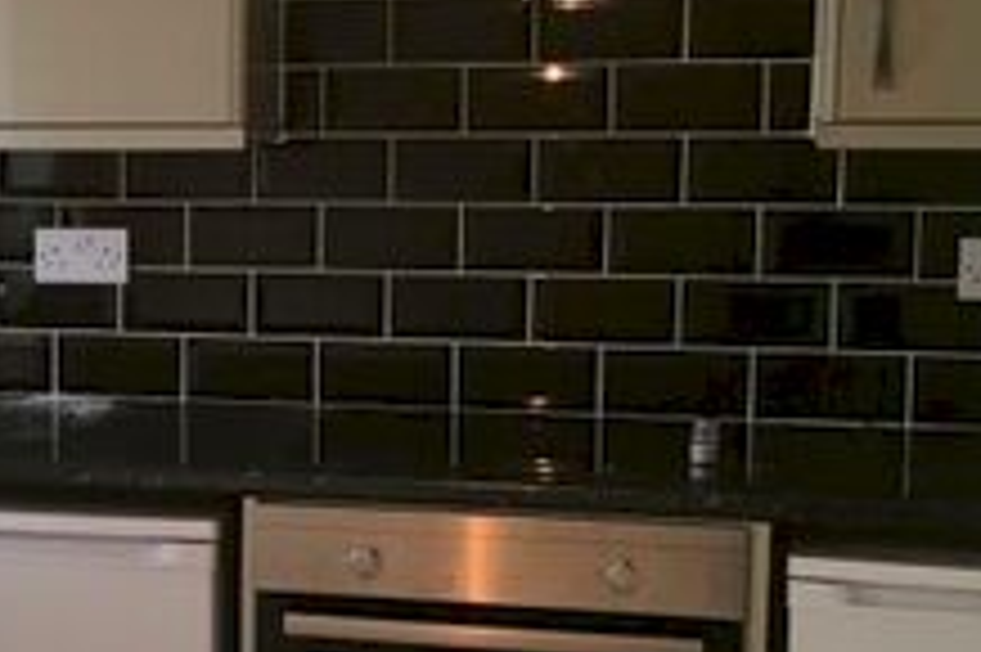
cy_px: 348
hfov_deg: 19.5
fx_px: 2641
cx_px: -279
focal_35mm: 97
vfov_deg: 14.1
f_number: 2.2
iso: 40
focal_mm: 4.15
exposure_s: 1/33
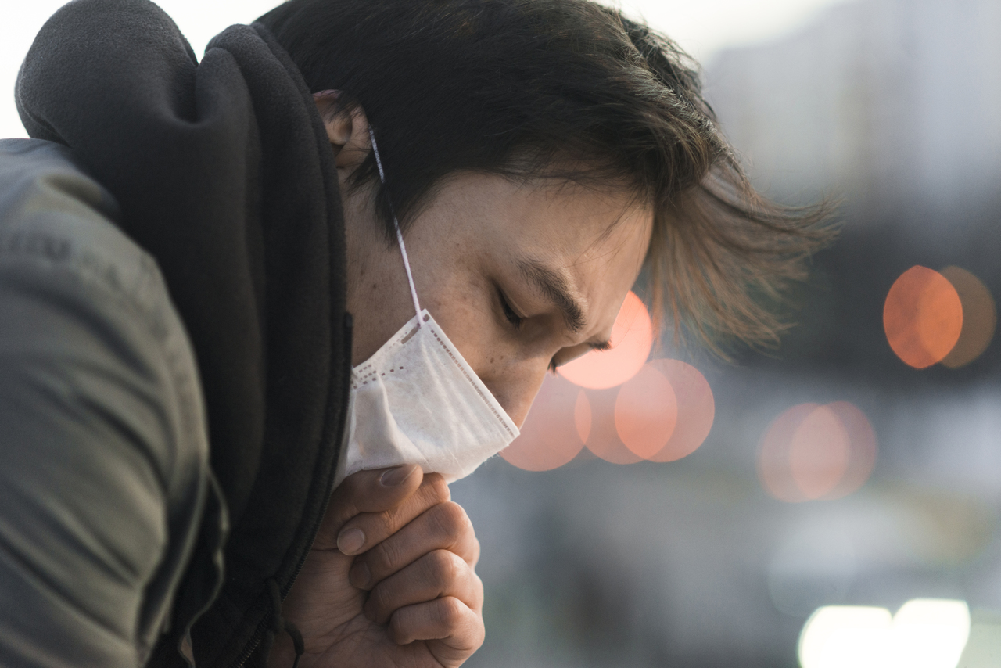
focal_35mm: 105
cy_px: 334
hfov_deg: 19.5
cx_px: 500
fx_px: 2920
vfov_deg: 13.0
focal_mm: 105
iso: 500
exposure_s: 1/160
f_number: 2
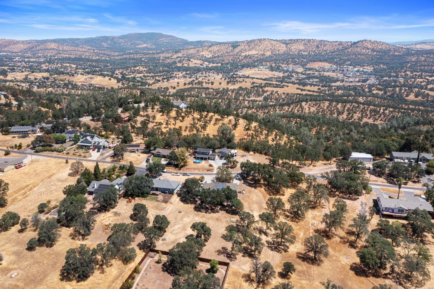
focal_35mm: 28
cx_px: 217
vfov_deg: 46.4
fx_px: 337
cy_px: 144
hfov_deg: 65.5
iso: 800
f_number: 10
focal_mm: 10.26
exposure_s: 1/500
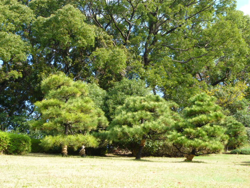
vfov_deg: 24.0
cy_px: 94
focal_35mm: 61
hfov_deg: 31.7
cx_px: 125
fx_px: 441
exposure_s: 1/80
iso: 80
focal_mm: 10.8
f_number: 4.6
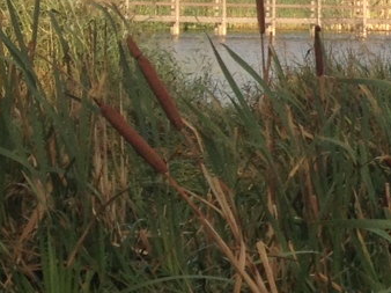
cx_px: 925
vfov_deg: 8.7
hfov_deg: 10.2
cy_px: -27
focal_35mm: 169
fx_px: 1908
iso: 50
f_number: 2.4
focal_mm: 4.28
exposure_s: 1/681
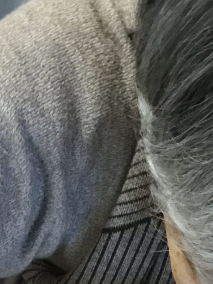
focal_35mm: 126
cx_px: 316
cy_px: 474
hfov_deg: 11.3
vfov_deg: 14.2
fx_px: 1034
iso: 125
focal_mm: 3.3
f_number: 2.4
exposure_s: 1/30
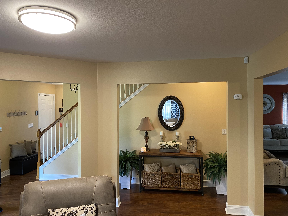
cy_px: 108
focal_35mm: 26
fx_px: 216
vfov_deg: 53.1
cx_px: 144
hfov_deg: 67.3
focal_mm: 4.25
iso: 250
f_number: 1.8
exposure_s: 1/60
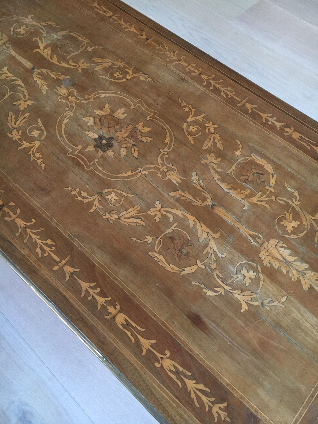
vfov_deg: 61.7
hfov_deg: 48.2
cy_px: 212
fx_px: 355
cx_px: 159
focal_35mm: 29
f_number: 2.2
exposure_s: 1/33
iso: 200
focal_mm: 4.15
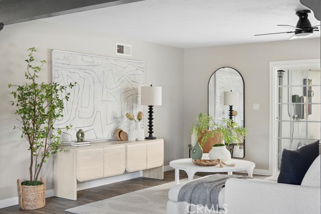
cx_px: 159
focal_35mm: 46
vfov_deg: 29.2
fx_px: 410
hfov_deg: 42.8
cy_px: 107
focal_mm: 30
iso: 320
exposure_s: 1/1.67
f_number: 9
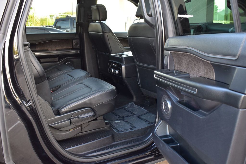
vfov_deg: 36.8
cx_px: 123
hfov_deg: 53.1
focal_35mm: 36
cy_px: 82
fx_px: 246
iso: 400
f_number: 6.3
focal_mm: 24
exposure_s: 1/20
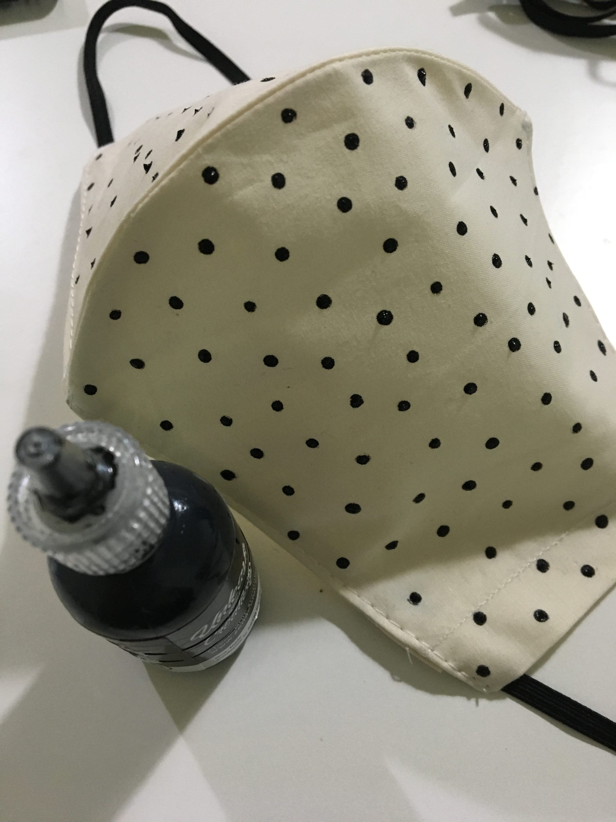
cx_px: 308
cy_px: 411
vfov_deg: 61.7
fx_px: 688
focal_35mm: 29
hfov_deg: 48.2
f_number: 2.2
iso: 200
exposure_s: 1/33
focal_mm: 4.15
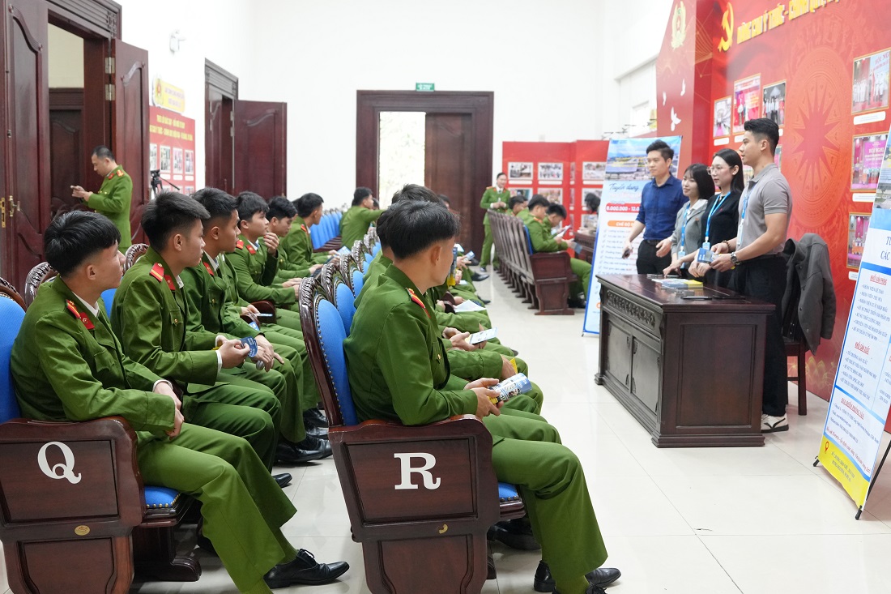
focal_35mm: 37
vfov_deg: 35.9
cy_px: 297
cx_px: 446
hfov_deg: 51.9
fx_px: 916
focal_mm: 25
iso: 2500
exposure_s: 1/160
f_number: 2.8
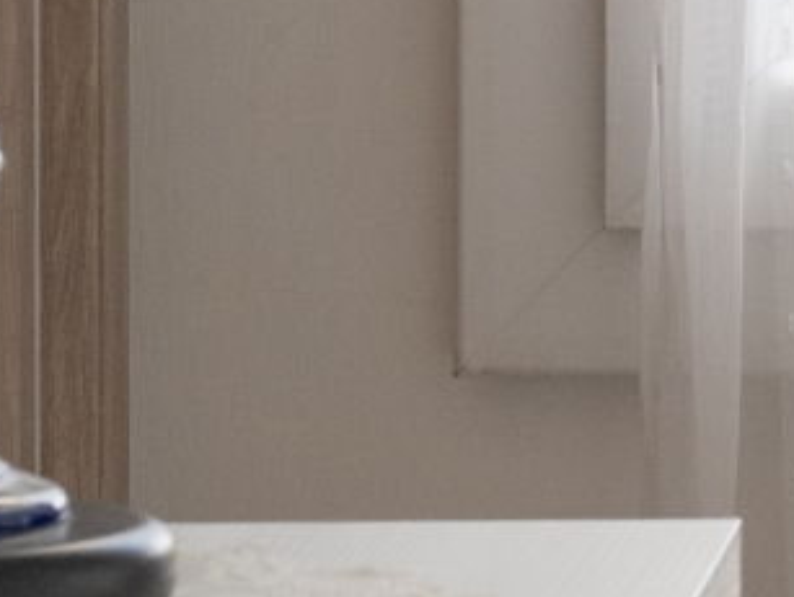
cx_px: 1865
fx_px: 8818
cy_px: -671
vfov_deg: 3.8
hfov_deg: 5.0
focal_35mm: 384
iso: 800
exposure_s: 1/1600
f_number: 7.1
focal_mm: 48
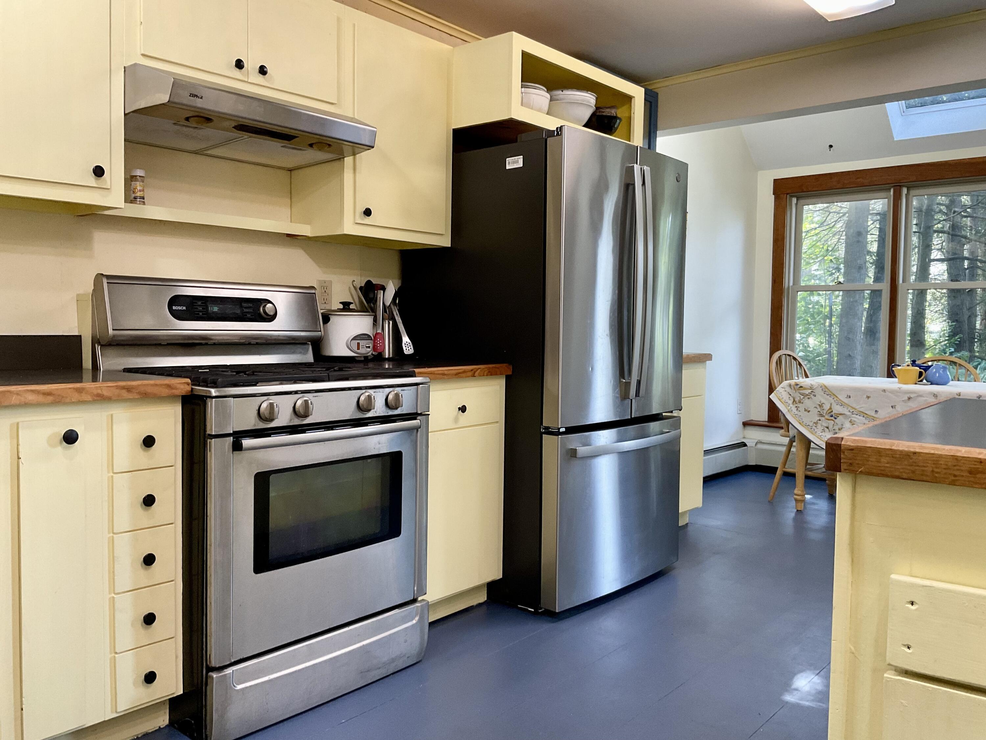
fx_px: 826
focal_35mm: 29
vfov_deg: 48.2
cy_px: 370
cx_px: 493
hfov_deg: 61.7
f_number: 1.8
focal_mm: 3
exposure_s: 1/60
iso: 80
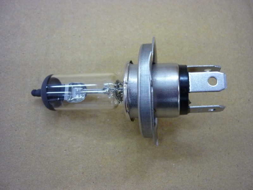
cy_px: 95
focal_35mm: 33
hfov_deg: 55.4
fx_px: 241
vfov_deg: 42.9
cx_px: 126
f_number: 2.8
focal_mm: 5.5
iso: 400
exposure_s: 1/25
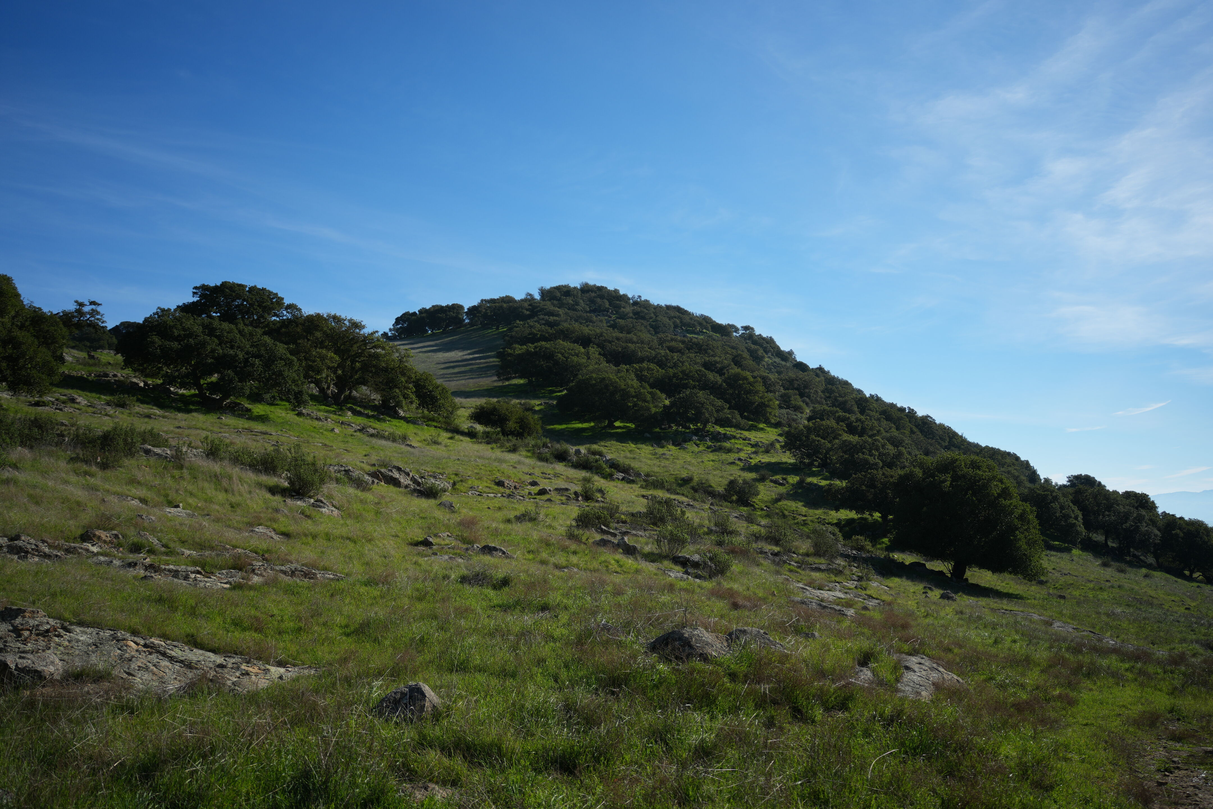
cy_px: 404
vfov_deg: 46.4
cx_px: 606
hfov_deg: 65.5
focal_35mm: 28
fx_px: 943
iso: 125
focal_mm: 28
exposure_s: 1/1250
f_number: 4
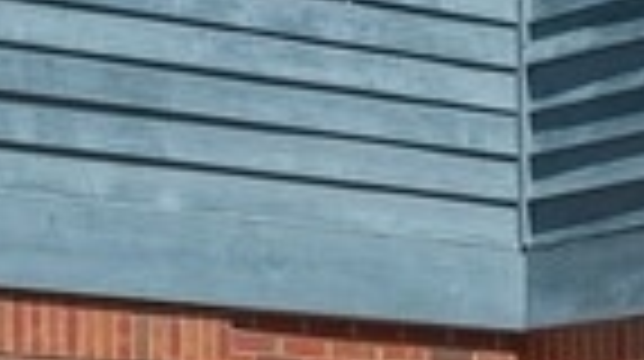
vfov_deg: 6.7
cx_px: 189
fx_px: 3036
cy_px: -72
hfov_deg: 12.1
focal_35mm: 178
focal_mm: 27
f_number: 8
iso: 200
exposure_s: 1/250
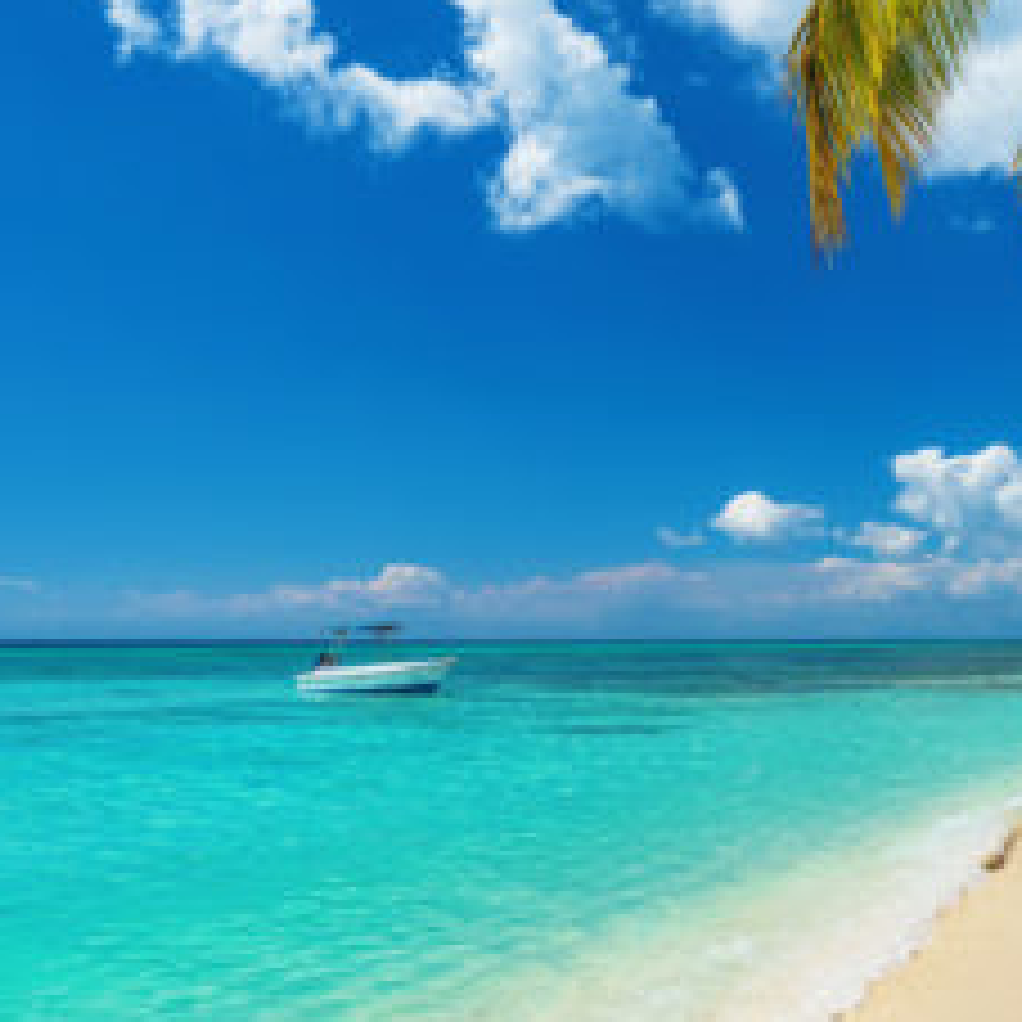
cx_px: 846
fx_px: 1303
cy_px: 380
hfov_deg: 40.7
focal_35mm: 39
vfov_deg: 42.5
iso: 100
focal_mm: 16
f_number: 5.6
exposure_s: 1/400
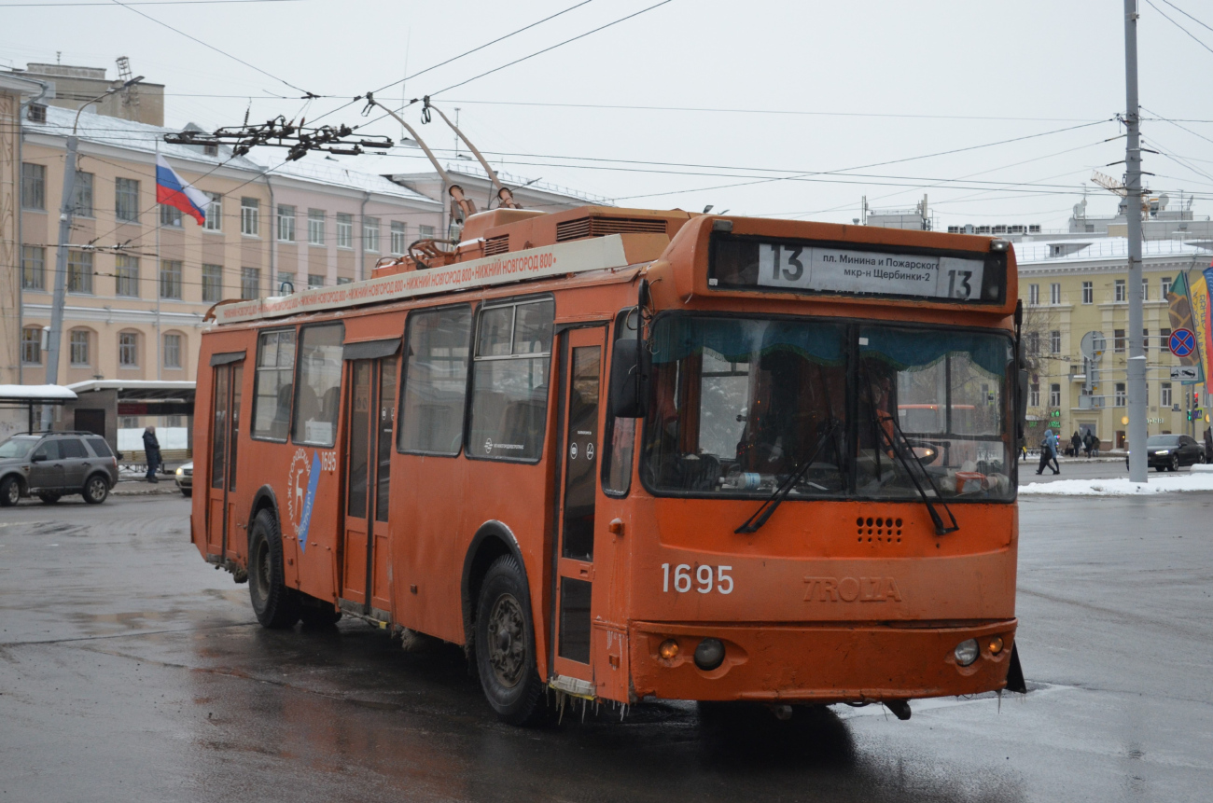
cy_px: 402
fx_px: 1765
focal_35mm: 52
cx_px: 606
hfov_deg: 37.9
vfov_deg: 25.6
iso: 1000
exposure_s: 1/500
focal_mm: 35
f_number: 5
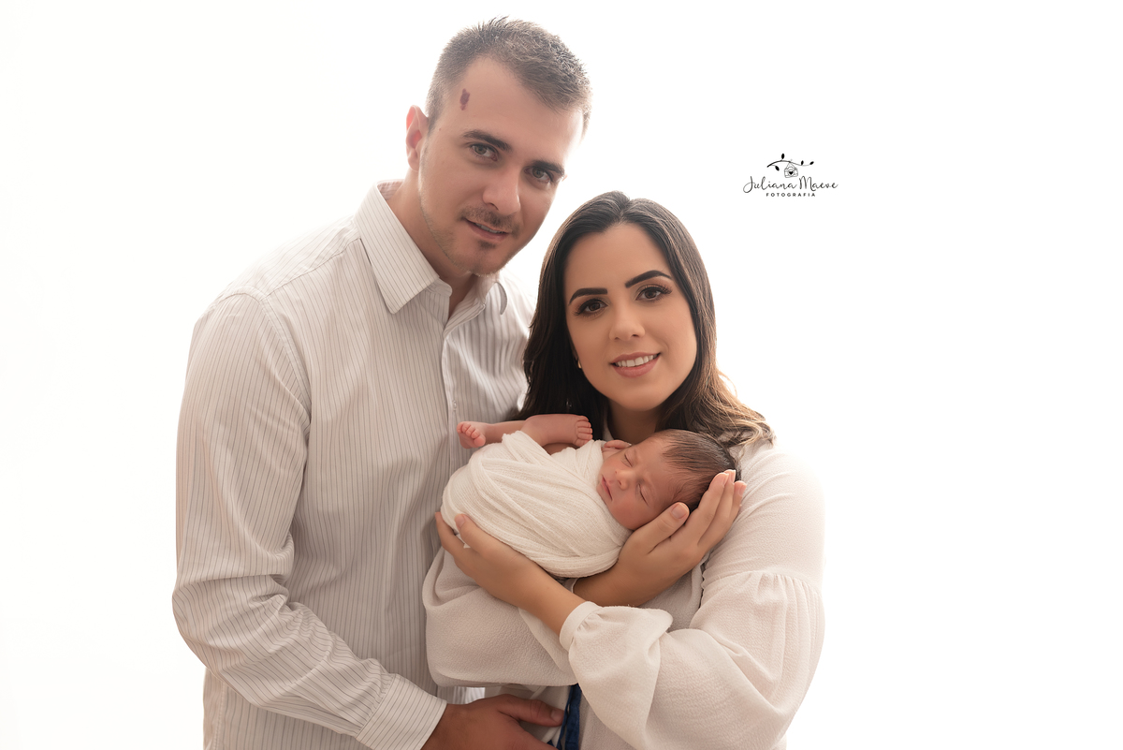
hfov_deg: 54.4
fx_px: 1092
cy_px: 375
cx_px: 562
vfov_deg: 37.9
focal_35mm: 35
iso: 250
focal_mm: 35
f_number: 3.5
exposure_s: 1/160
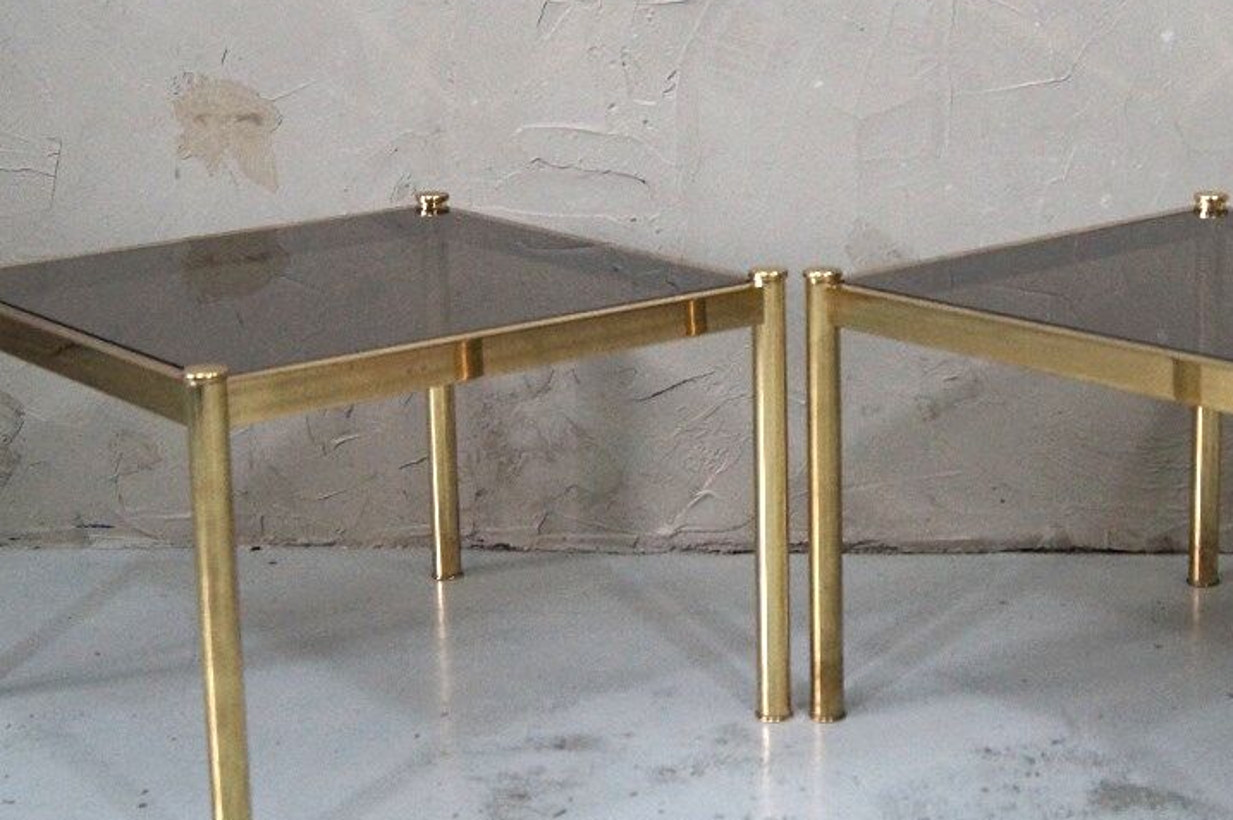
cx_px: 800
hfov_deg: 29.5
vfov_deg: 20.0
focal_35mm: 68
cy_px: 309
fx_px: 2327
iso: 1250
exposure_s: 1/160
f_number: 4.5
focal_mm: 26
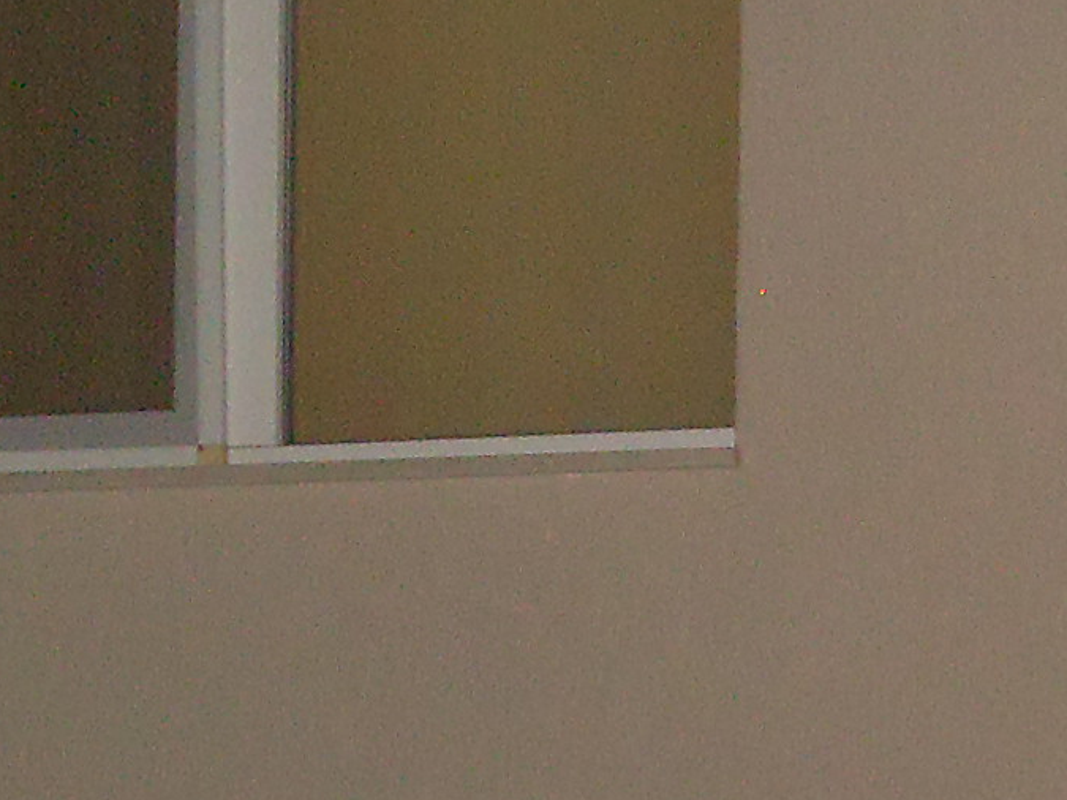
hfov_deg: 10.7
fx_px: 5516
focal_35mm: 179
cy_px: 944
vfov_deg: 8.2
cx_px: 1525
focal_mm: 6.3
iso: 240
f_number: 2.8
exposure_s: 1/45
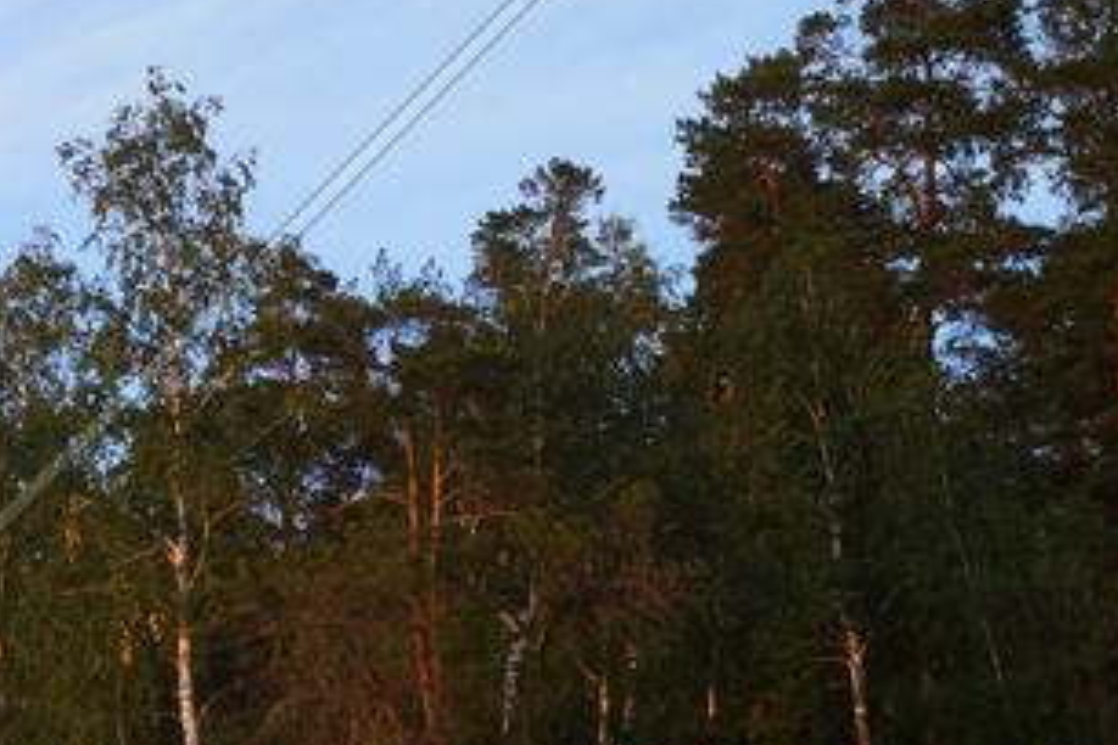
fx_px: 2919
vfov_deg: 14.1
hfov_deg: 19.7
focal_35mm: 94
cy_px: 920
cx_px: -402
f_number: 8
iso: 1000
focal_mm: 22
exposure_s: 1/200
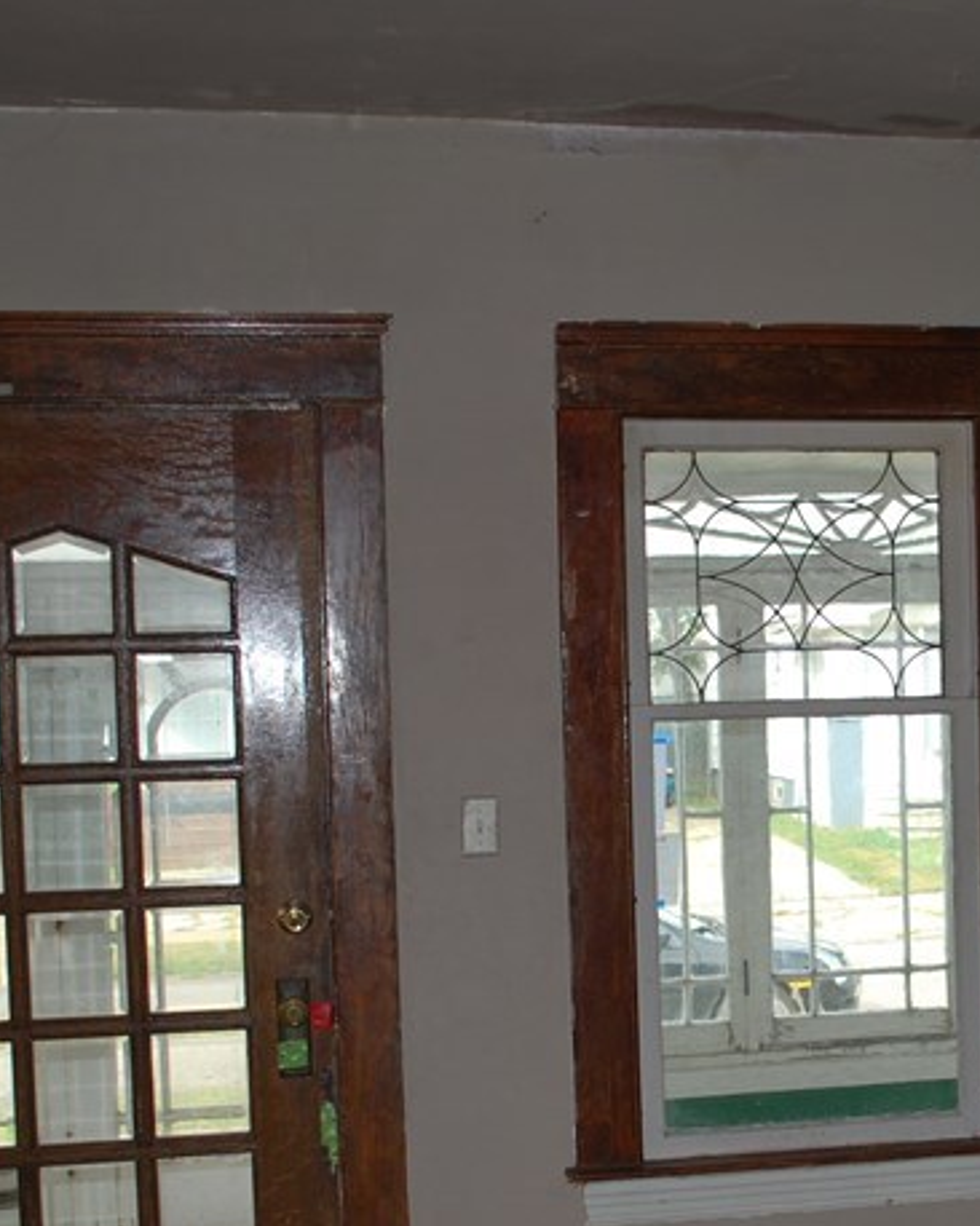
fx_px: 2177
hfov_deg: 24.6
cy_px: 808
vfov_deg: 31.2
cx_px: 882
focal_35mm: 60
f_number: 3.5
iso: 110
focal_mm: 18
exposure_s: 1/125
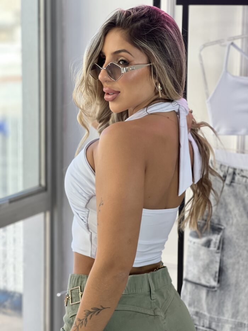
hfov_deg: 19.1
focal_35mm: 77
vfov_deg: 25.3
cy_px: 166
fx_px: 735
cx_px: 124
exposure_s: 1/120
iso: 100
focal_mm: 9
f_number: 2.8
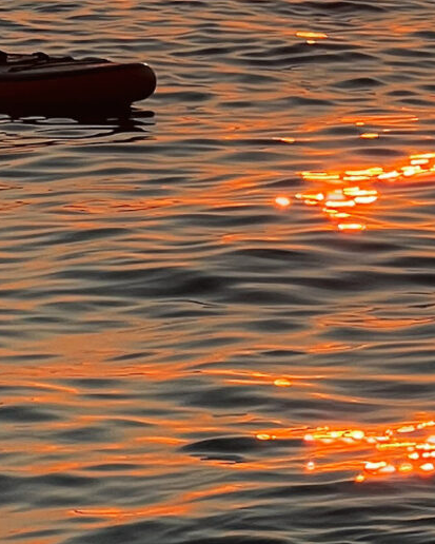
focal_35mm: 373
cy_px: -636
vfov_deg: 5.1
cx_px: 318
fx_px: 6001
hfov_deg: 4.2
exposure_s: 1/300
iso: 32
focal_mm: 9
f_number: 2.8
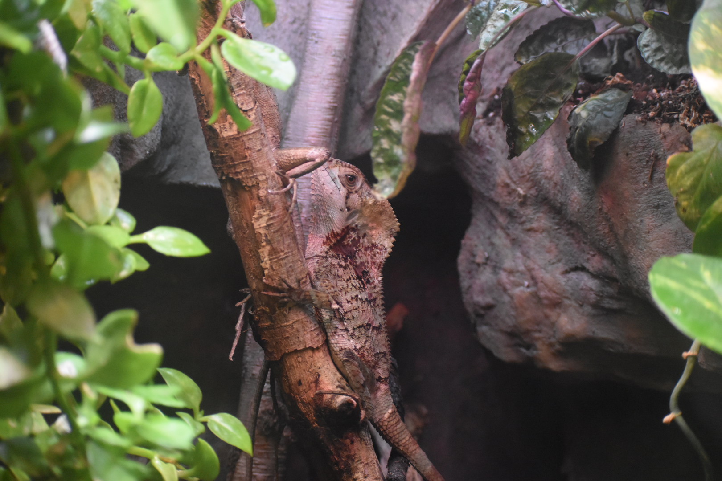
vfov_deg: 13.0
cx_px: 361
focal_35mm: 105
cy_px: 240
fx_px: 2106
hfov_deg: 19.5
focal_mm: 70
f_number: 4.5
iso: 3200
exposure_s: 1/60
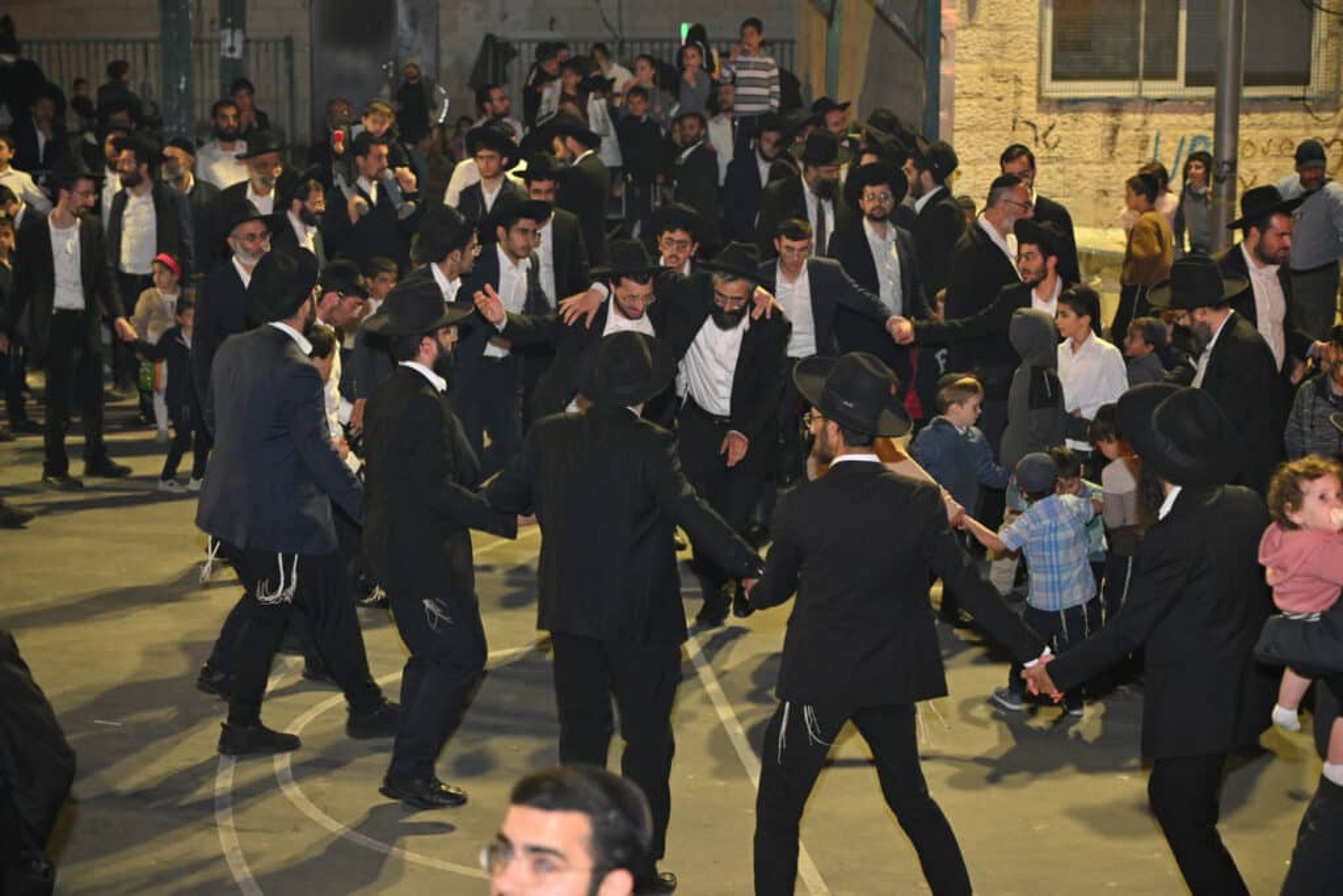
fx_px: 2612
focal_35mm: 70
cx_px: 672
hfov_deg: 28.8
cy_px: 448
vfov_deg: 19.5
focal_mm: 70
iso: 3200
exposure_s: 1/125
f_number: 4
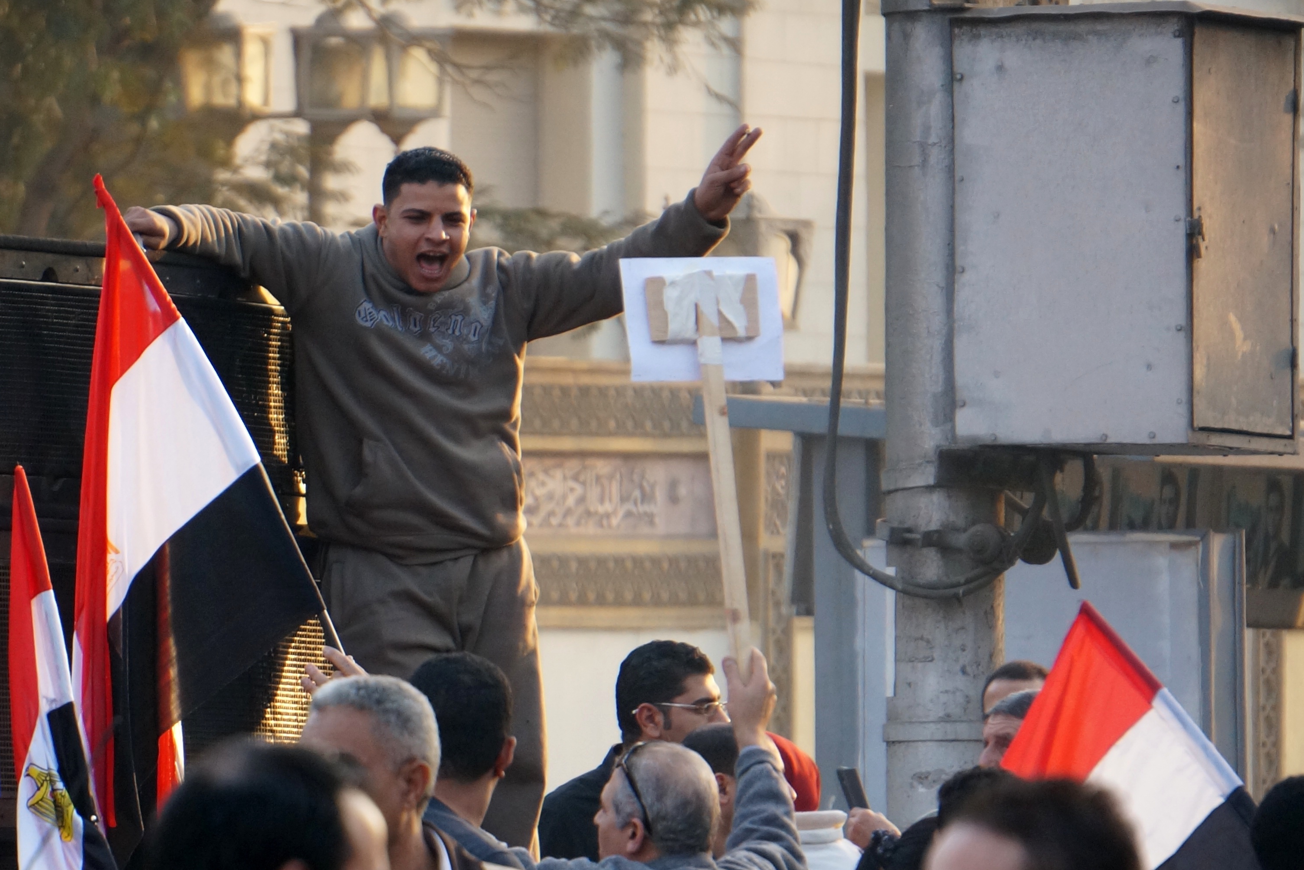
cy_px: 630
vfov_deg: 2.7
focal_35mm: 513
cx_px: 357
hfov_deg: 4.0
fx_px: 18581
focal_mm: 210
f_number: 6.3
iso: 800
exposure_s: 1/320
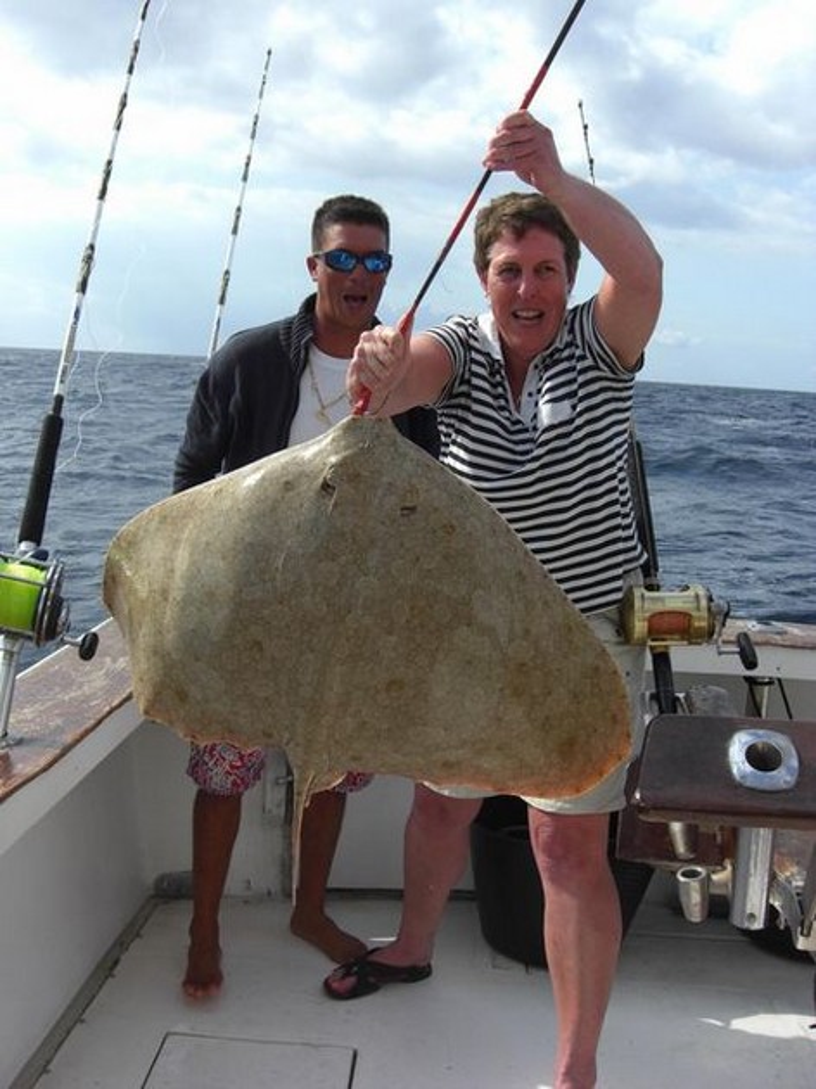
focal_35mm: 38
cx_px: 408
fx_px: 1195
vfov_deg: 49.0
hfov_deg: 37.7
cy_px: 544
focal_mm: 7.9
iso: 80
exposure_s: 1/640
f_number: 4
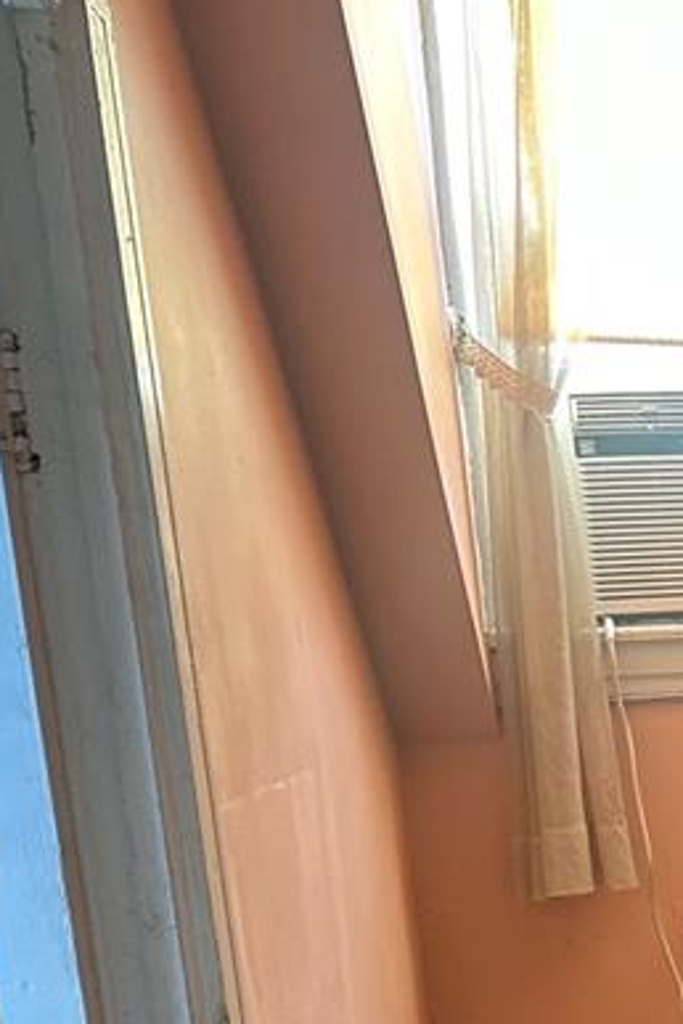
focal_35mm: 66
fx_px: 1878
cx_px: 1244
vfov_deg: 29.5
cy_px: 876
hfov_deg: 16.9
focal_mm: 6.86
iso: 400
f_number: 1.78
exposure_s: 1/60
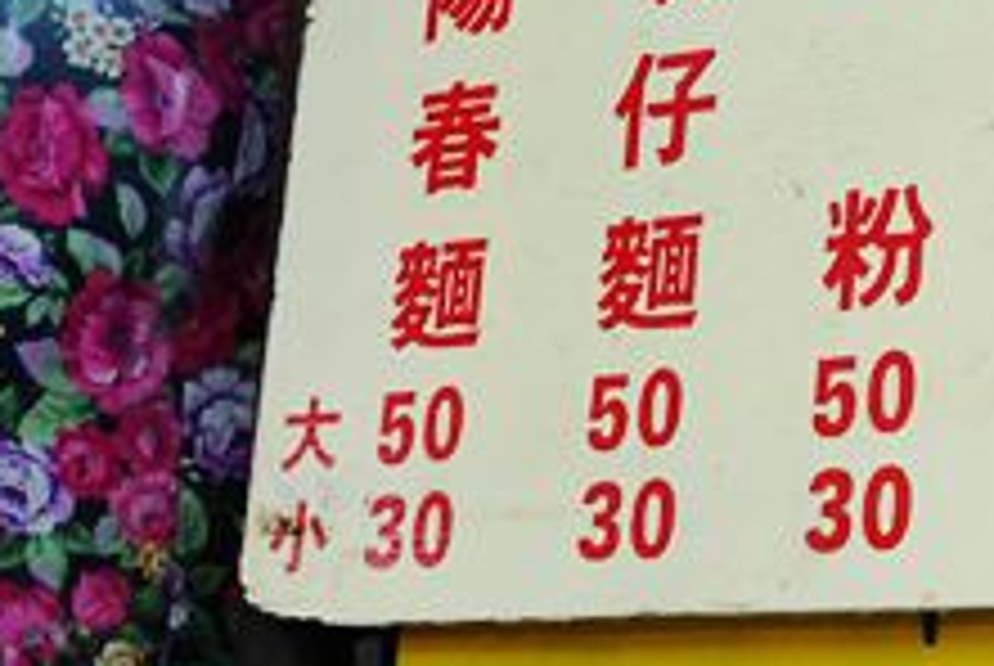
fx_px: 2516
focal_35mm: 91
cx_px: 904
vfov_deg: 14.9
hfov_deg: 21.8
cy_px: 565
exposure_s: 1/40
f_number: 2.5
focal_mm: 11.22
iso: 500
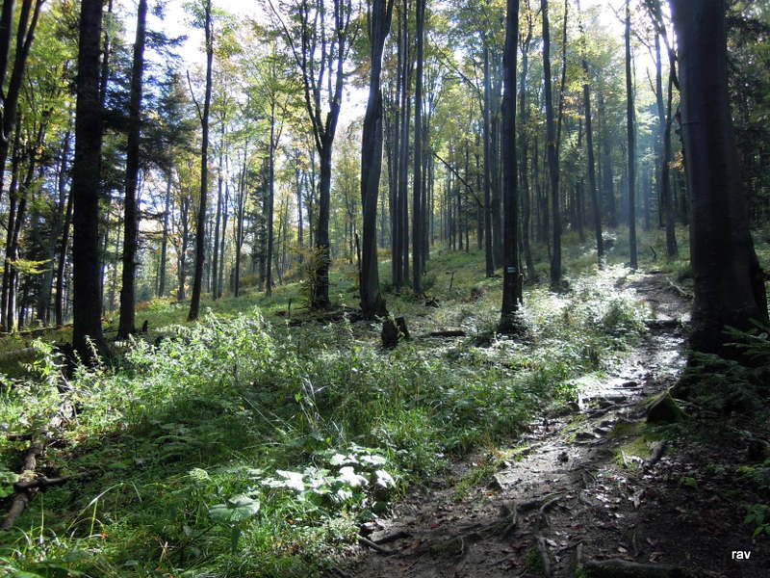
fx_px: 534
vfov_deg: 56.8
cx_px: 385
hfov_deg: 71.6
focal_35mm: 24
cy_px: 289
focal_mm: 4.3
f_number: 1.8
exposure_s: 1/640
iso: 200
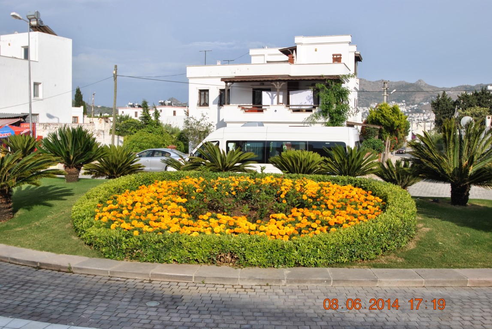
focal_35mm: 36
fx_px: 493
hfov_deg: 53.1
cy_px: 164
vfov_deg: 37.0
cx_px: 246
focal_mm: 24
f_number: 8
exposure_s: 1/250
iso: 100
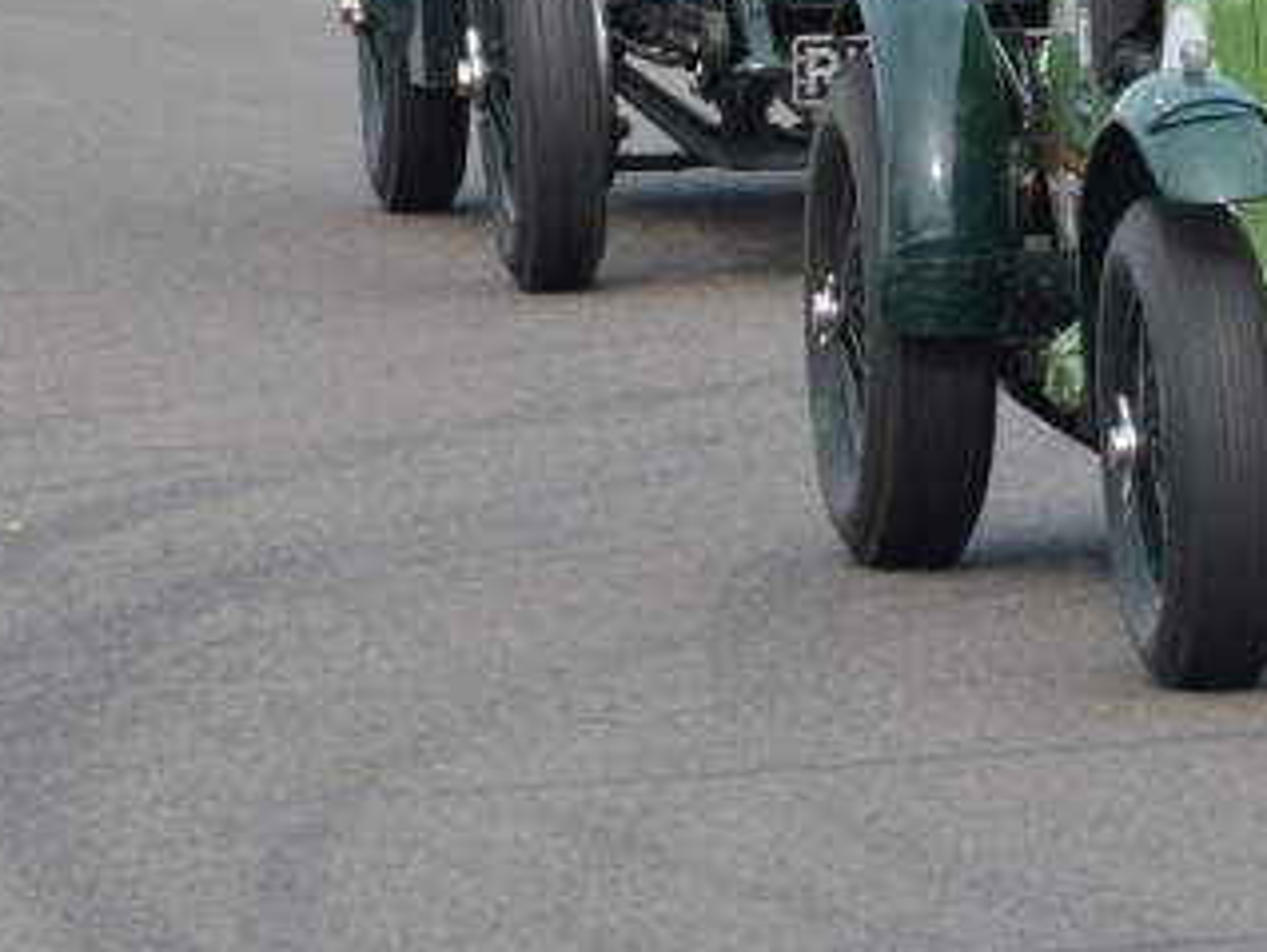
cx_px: 1335
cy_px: 74
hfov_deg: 4.2
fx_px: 17436
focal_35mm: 476
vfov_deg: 3.1
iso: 400
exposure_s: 1/500
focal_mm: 150
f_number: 8
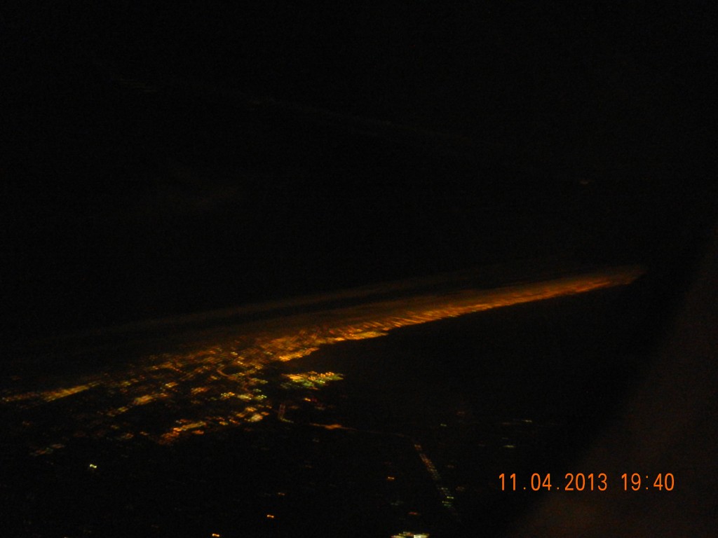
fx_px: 622
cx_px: 359
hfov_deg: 60.0
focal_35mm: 30
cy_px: 269
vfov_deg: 46.8
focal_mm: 5.4
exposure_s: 1/4
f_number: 3.5
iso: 400
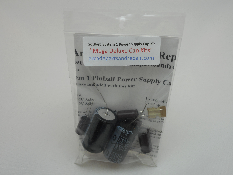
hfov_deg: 47.9
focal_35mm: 39
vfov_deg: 36.8
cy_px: 88
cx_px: 116
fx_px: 263
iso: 80
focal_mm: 6.9
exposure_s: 1/40
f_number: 4.5
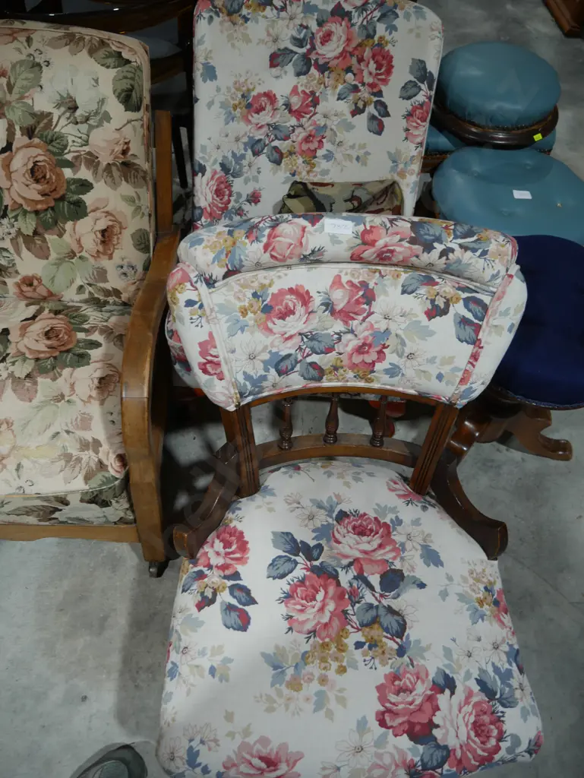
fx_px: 629
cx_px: 292
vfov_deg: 63.4
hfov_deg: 49.8
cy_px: 389
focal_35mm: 28
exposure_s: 1/100
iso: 200
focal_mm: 14
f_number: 3.5
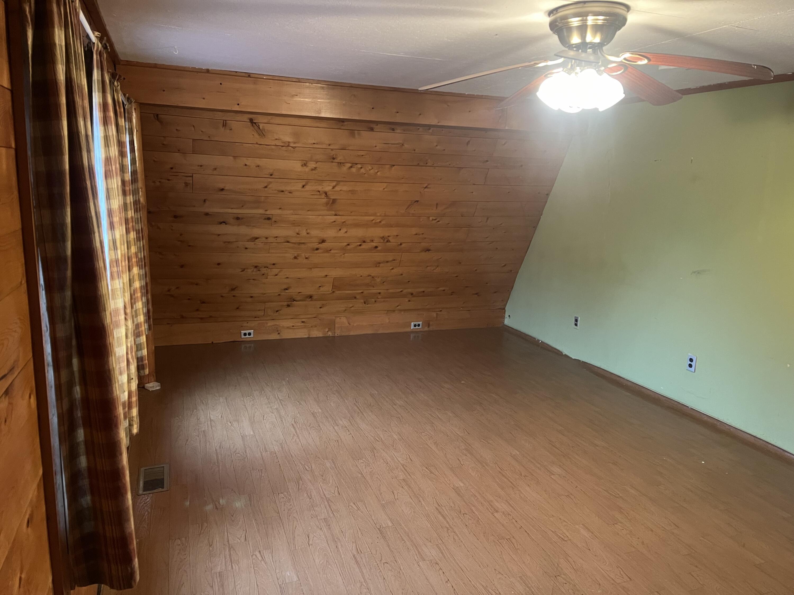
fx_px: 596
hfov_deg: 67.3
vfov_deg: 53.1
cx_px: 397
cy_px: 298
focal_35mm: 26
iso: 500
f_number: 1.6
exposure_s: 1/40
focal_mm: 5.1
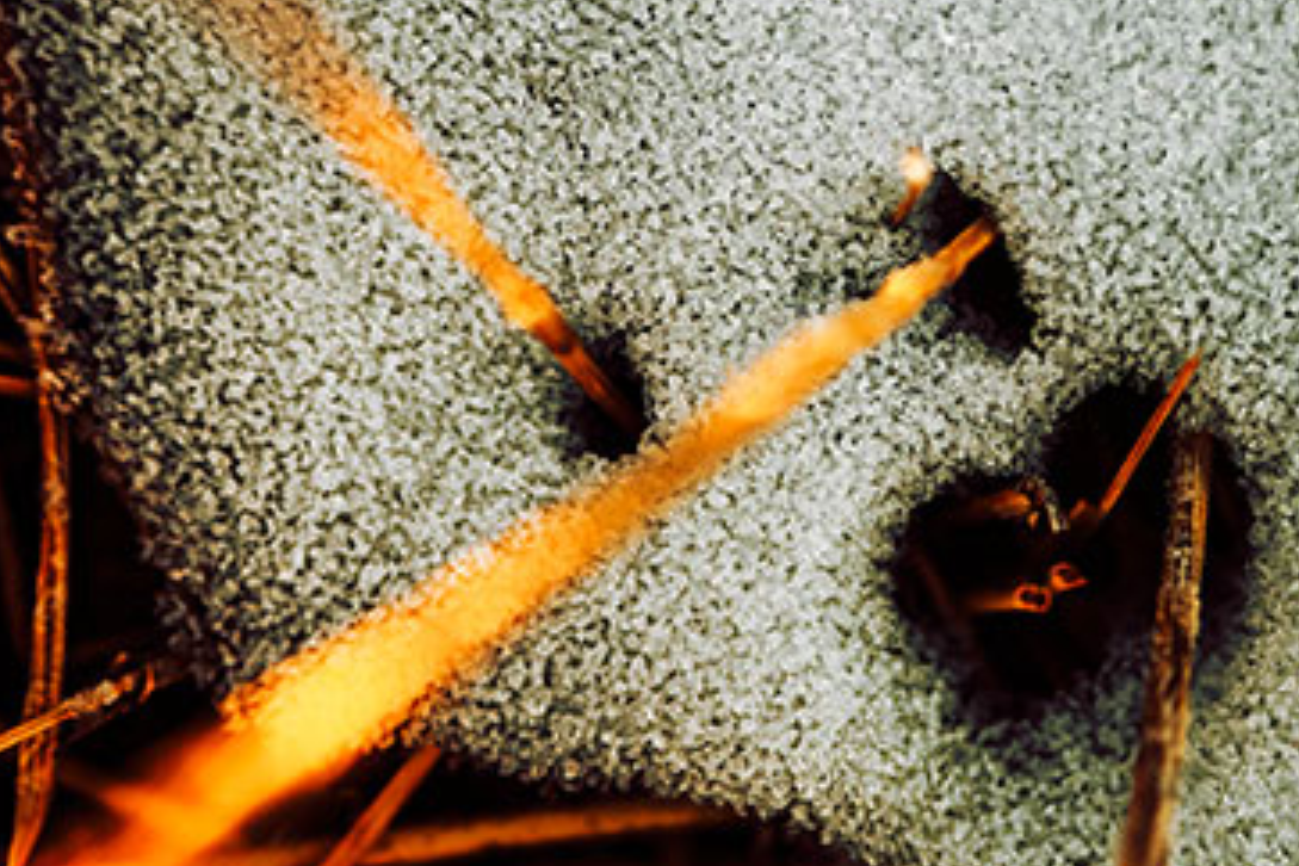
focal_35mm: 289
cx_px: 562
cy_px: 542
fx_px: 10427
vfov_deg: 4.8
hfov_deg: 7.1
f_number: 6.7
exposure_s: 1/1000
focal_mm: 210
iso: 500
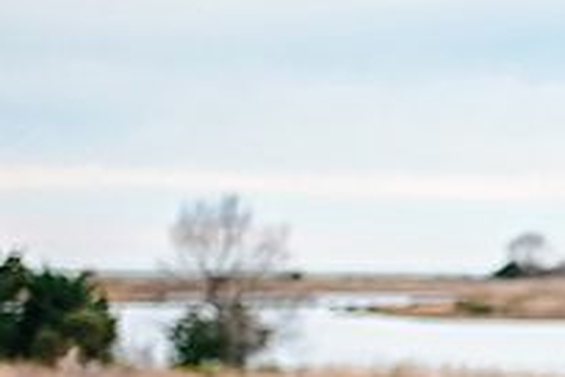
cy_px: 328
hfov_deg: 11.7
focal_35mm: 161
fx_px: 2527
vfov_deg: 8.5
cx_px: 1033
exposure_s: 1/5000
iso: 500
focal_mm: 35
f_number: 1.8
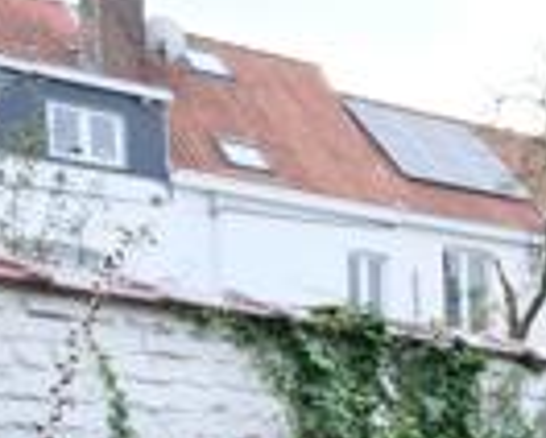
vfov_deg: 16.4
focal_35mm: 87
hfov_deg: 15.6
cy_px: 628
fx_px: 1408
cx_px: 1195
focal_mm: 11
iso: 320
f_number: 5
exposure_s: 1/100
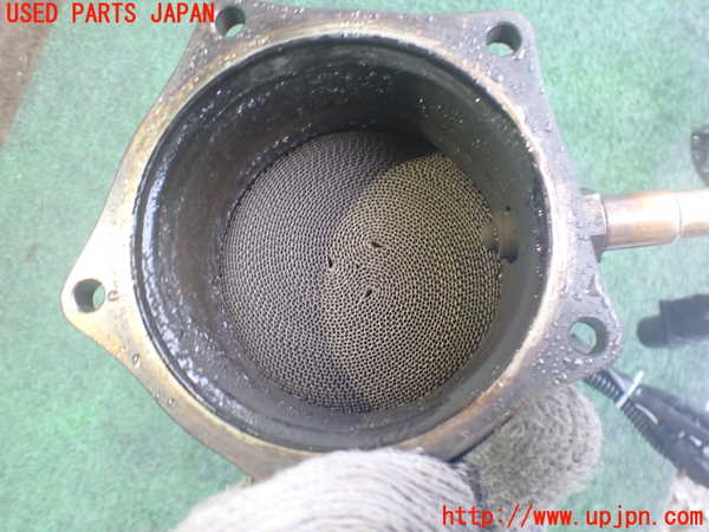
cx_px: 354
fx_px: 614
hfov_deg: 60.0
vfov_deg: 46.8
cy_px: 266
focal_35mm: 30
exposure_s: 1/30
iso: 1000
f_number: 2.3
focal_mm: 5.4
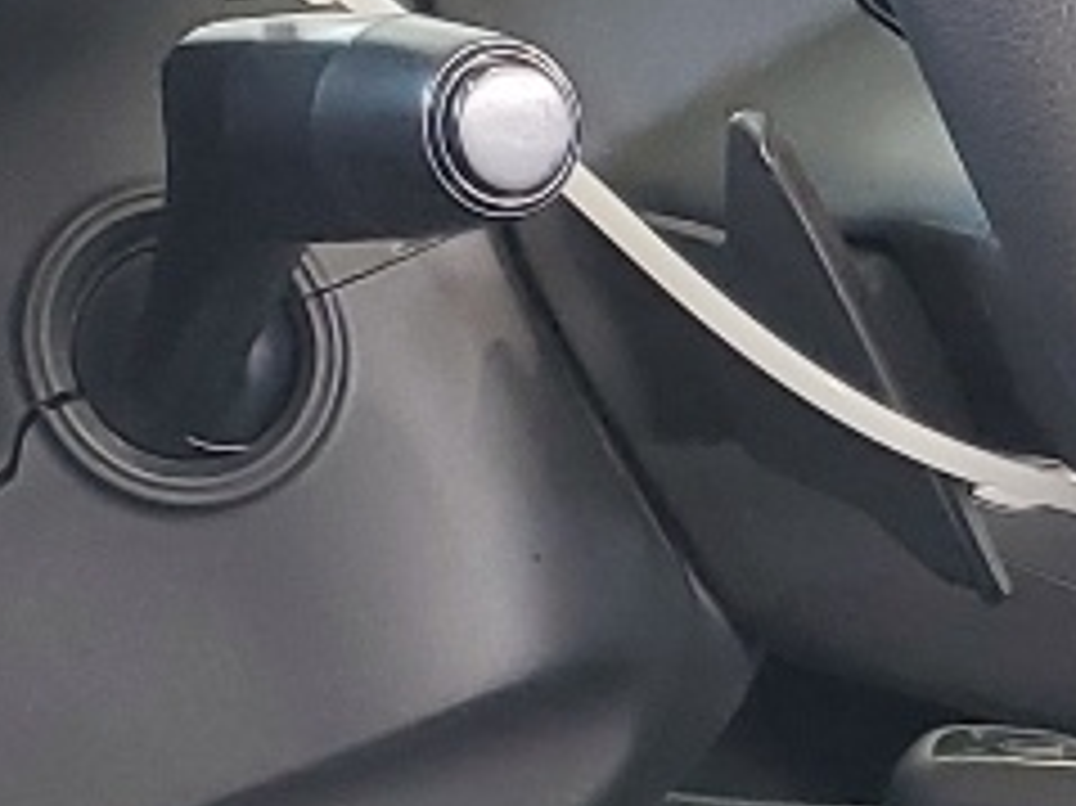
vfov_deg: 8.4
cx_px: 1189
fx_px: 5406
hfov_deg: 11.2
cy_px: 1180
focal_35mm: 174
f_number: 1.5
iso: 65
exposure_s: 1/60.2
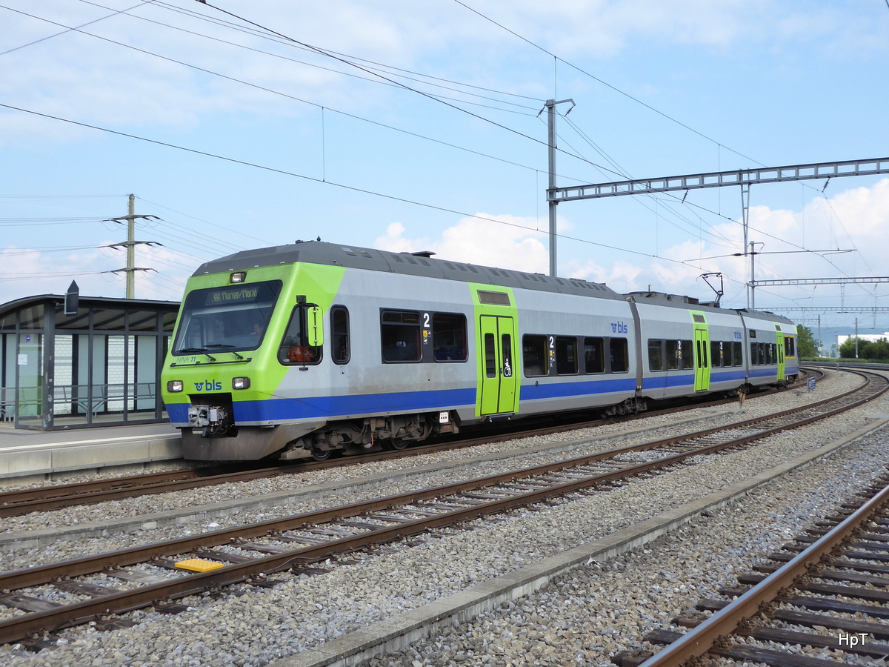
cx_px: 444
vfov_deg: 36.8
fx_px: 1002
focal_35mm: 39
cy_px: 334
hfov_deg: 47.9
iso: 125
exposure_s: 1/400
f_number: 3.7
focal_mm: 6.7
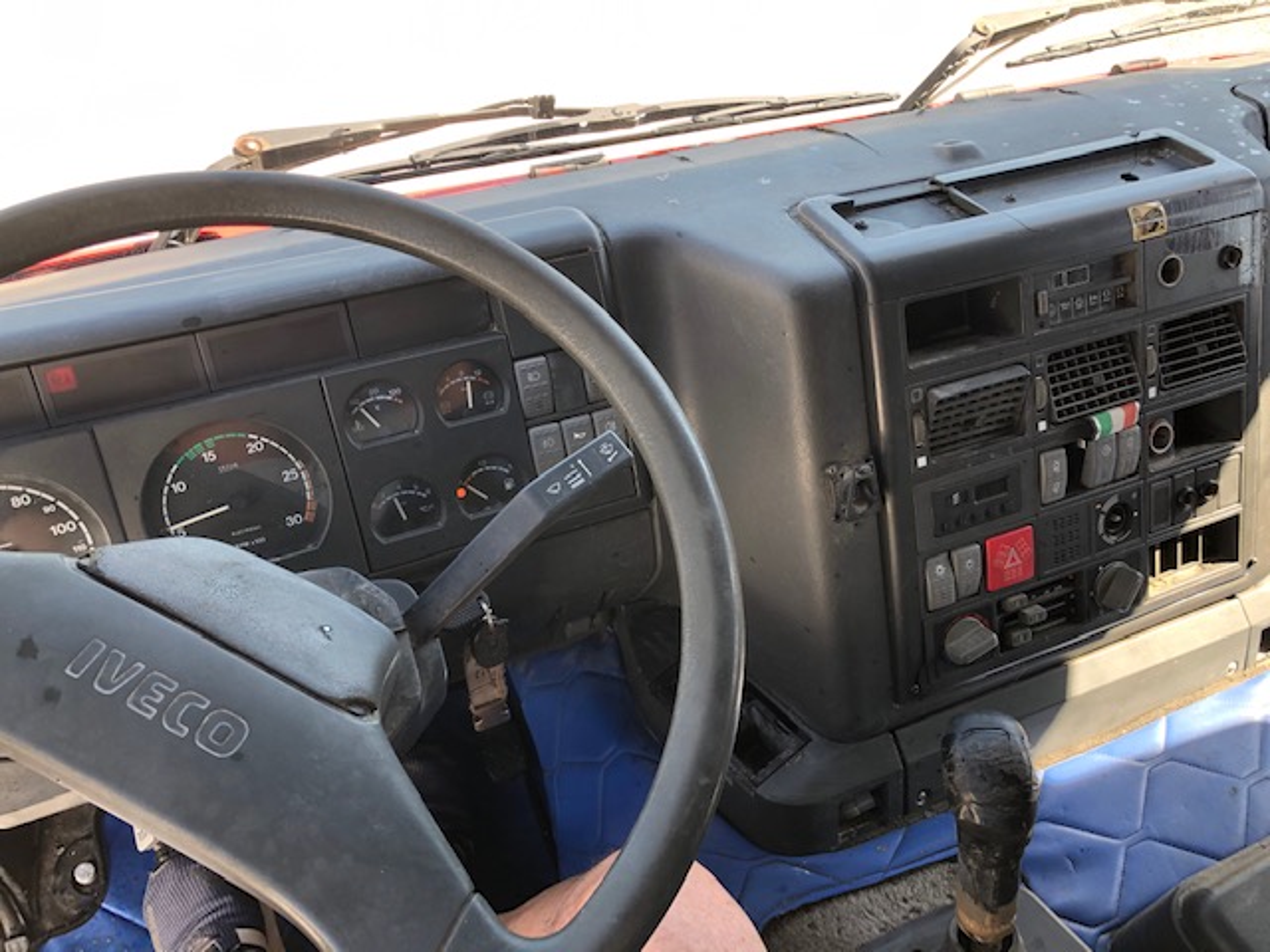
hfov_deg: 63.4
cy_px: 476
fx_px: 1027
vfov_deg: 49.7
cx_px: 635
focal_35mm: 28
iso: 32
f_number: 1.8
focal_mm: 4
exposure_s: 1/120
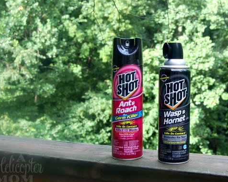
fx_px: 263
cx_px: 125
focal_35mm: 39
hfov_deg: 46.8
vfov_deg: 38.2
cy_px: 91
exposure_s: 1/125
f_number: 5.6
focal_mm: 22
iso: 360
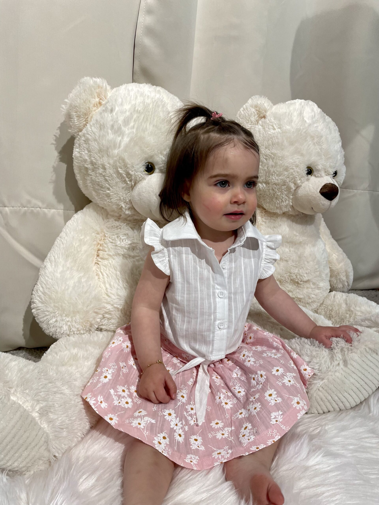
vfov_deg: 67.3
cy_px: 252
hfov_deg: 53.1
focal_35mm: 26
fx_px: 380
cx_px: 190
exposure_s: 1/100
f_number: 1.6
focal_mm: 4.2
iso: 64
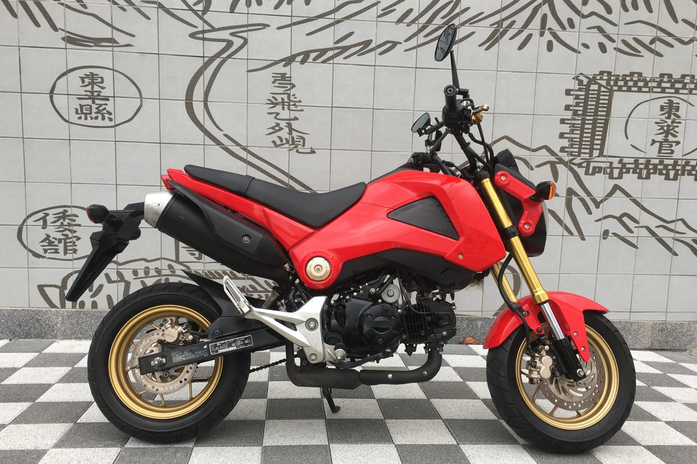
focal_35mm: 31
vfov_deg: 42.3
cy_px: 244
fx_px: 600
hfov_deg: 60.3
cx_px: 350
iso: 25
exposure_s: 1/155
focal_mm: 4.15
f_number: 2.2
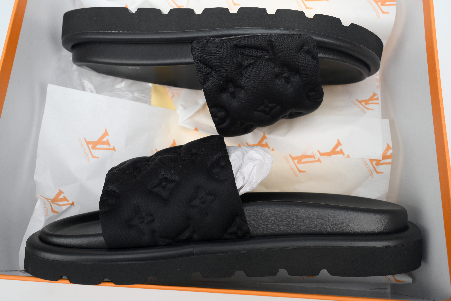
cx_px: 226
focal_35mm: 31
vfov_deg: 42.3
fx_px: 388
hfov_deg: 60.3
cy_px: 150
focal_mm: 31
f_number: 10
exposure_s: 1/100
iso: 800
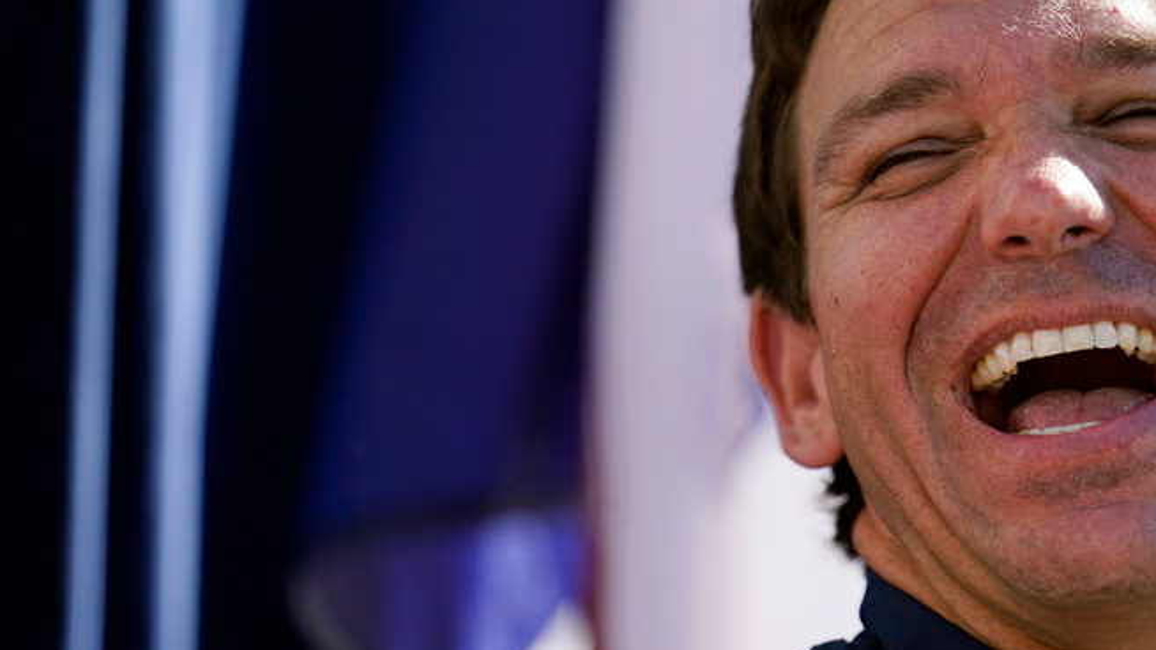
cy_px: 246
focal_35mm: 328
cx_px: 903
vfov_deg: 3.7
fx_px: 10055
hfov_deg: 6.6
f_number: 2.8
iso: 200
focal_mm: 200
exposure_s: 1/2500
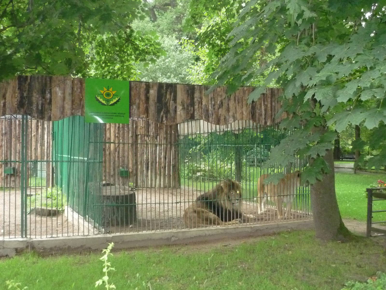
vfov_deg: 42.9
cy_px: 145
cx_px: 193
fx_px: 368
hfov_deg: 55.4
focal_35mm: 33
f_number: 2.8
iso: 800
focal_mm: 5.5
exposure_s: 1/30
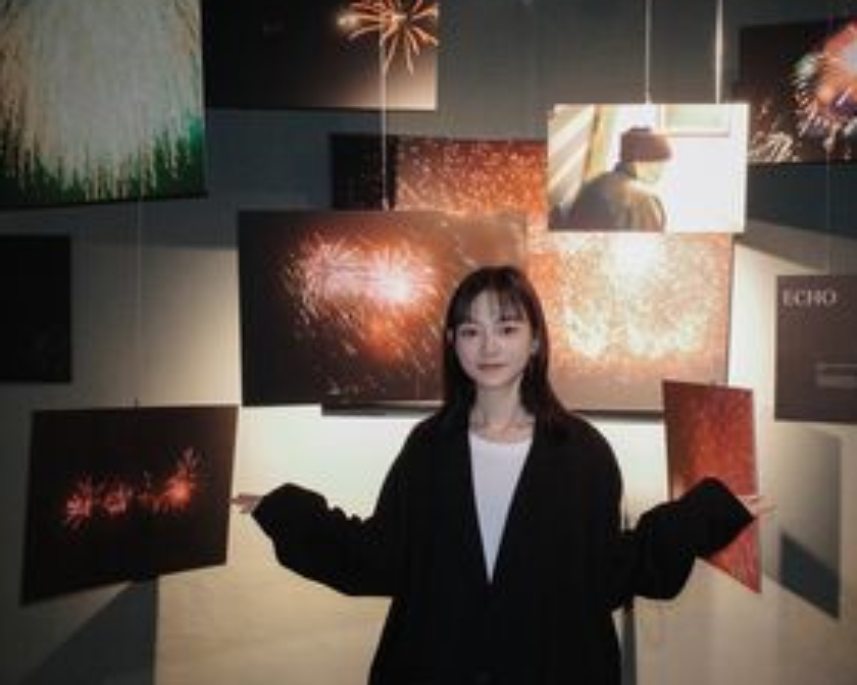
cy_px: 365
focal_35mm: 47
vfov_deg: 32.1
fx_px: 1192
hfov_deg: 39.5
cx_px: 459
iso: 2000
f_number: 6.3
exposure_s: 1/30
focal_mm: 18.3
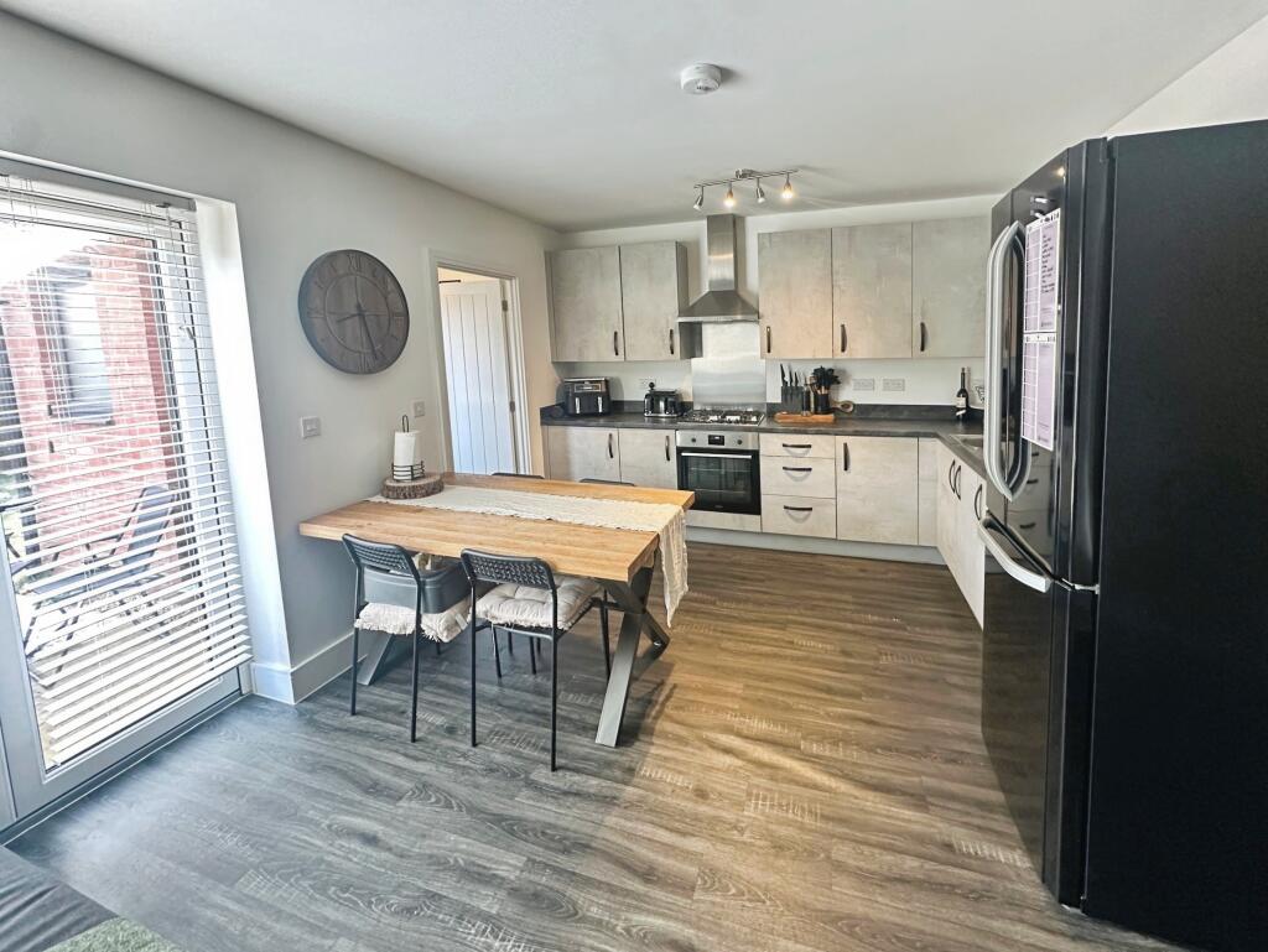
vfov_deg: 85.7
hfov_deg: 102.0
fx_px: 513
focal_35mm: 14
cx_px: 634
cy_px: 476
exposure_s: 1/50
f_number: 2.2
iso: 400
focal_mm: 2.22
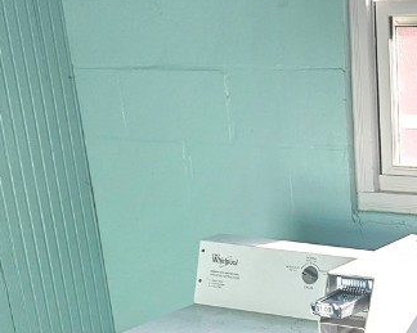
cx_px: 429
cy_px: 374
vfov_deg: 20.5
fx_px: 876
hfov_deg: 25.3
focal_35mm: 71
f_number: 1.8
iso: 25
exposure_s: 1/120
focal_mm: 5.4
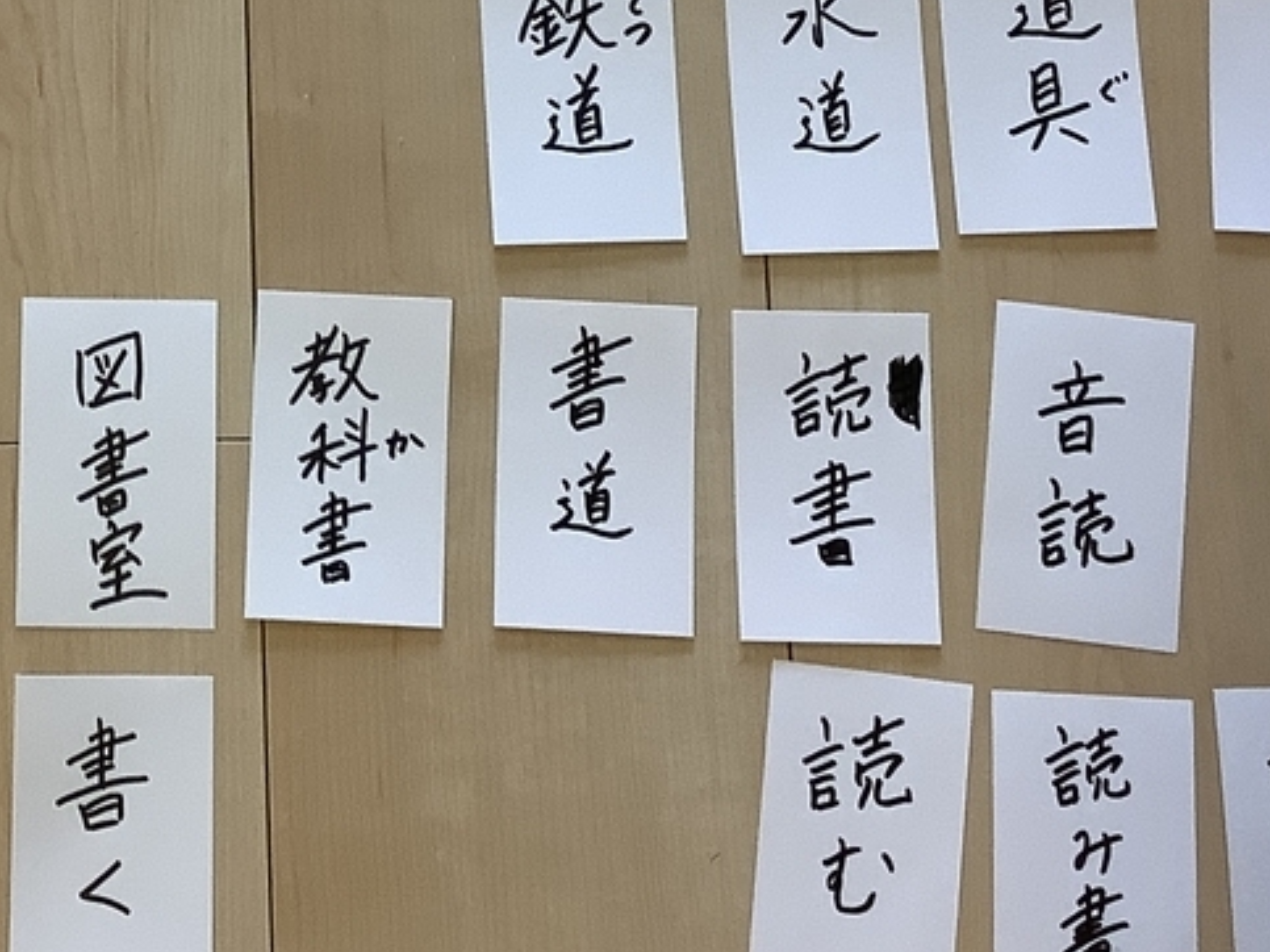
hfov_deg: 24.5
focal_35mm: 77
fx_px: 2824
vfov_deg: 18.8
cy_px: 97
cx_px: 100
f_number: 2.4
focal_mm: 3.3
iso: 80
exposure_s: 1/50
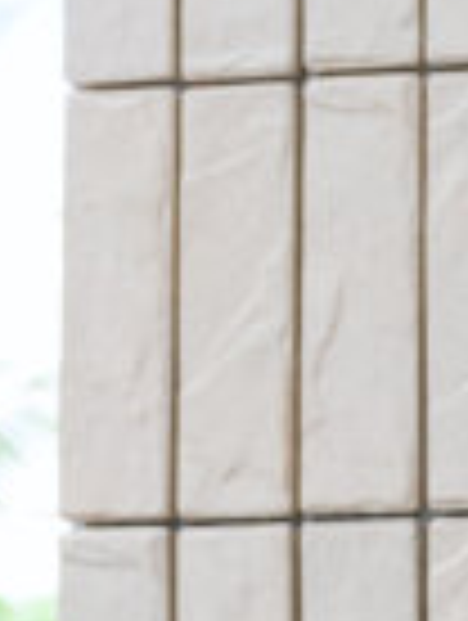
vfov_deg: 12.5
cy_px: 774
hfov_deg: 8.8
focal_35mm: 153
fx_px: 2750
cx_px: 1138
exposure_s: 1/220
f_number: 2.8
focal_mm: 24.2
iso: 160
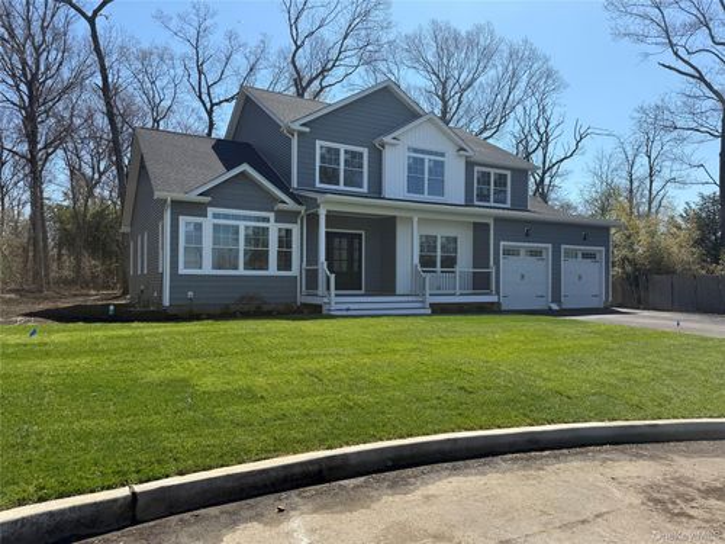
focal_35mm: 24
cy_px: 272
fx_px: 503
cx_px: 362
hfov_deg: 71.6
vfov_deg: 56.8
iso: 80
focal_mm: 6.76
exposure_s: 1/3759
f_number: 1.78
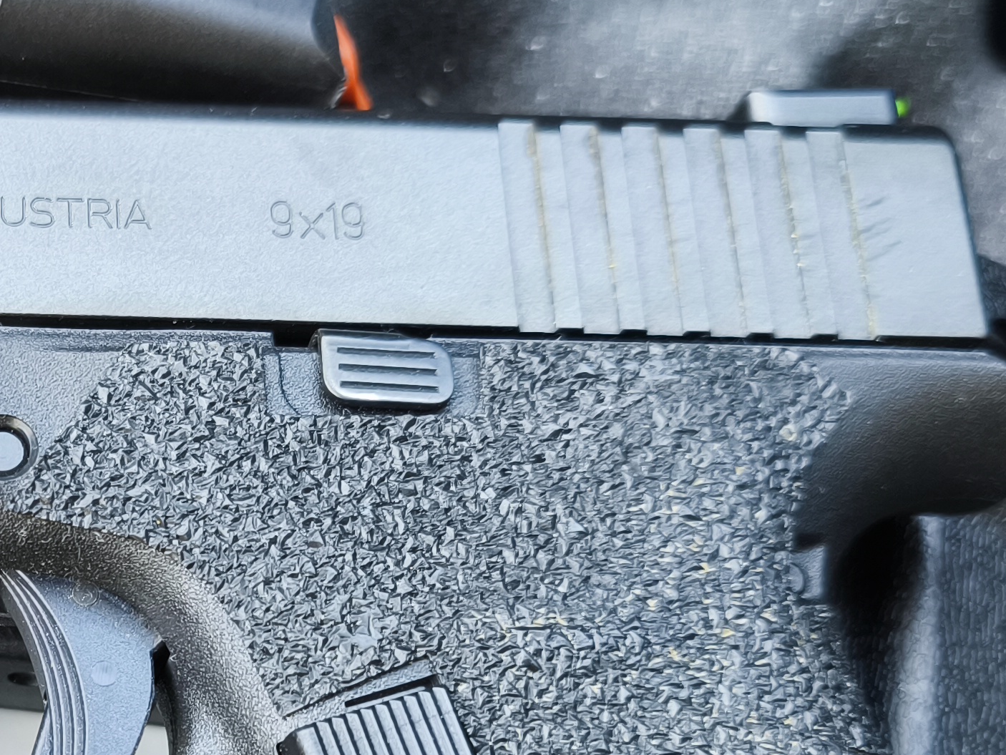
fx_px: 1947
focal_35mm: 67
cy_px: 650
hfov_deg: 27.3
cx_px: 0
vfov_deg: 21.5
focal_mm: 5.35
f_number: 1.7
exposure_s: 1/50
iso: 125
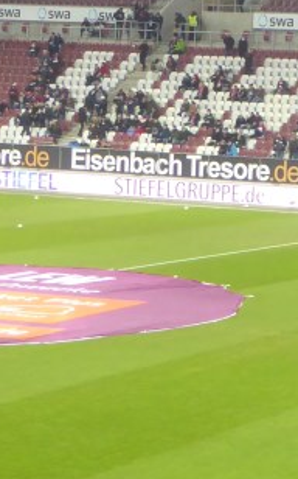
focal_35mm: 162
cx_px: 677
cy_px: 42
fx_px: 2109
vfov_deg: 12.8
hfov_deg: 7.6
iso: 400
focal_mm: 8.4
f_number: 5
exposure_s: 1/25
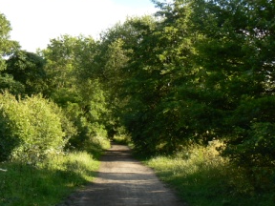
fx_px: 429
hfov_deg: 35.5
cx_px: 124
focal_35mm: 54
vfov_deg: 27.0
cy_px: 111
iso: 80
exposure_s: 1/125
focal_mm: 6
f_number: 5.6
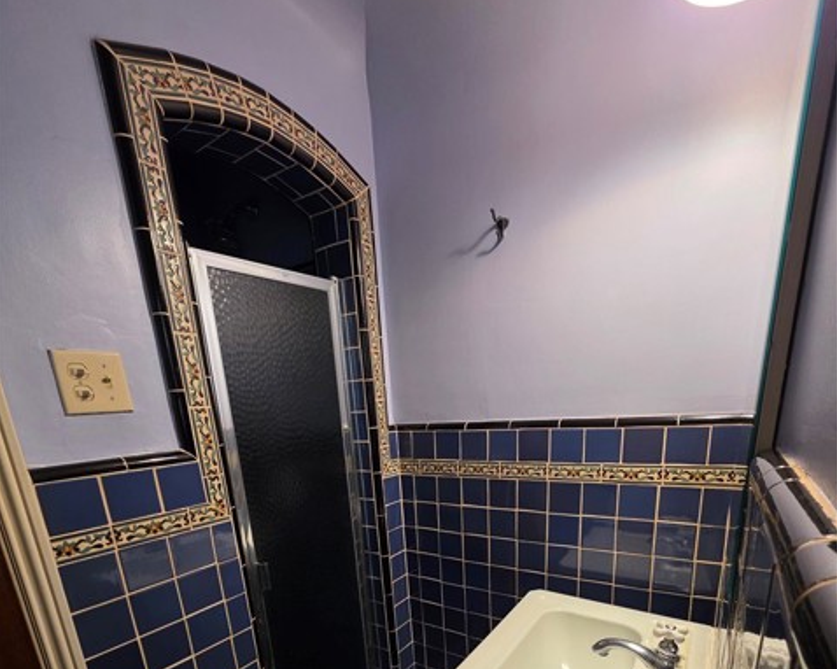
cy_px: 524
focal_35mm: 17
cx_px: 418
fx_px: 421
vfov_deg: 70.2
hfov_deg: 89.7
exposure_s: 1/60
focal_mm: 2.2
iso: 320
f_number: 1.9
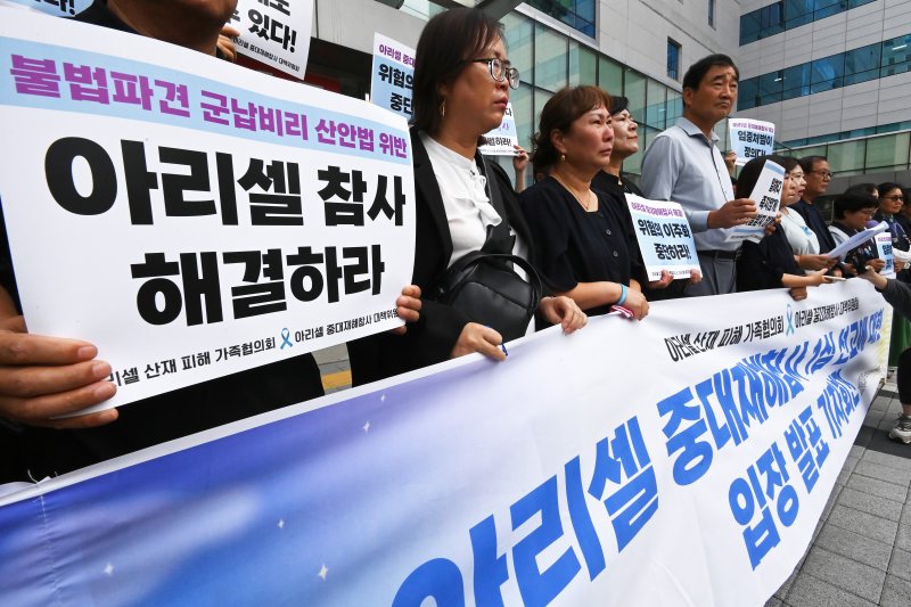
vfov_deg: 73.7
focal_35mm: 16
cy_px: 304
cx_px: 456
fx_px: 405
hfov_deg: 96.7
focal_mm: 16
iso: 1250
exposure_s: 1/320
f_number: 18
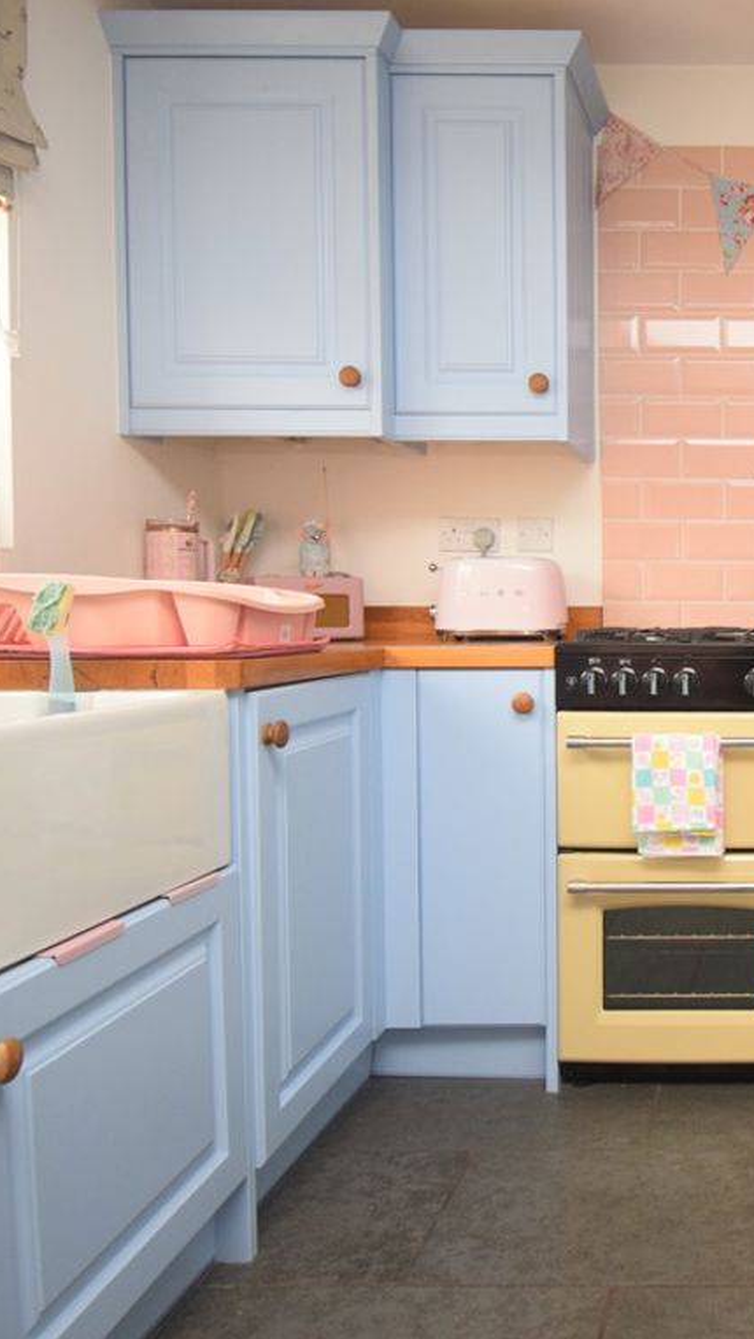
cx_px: 802
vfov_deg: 63.0
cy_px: 670
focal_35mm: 31
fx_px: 1094
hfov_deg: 33.7
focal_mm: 13
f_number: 5
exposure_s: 1/60
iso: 1600
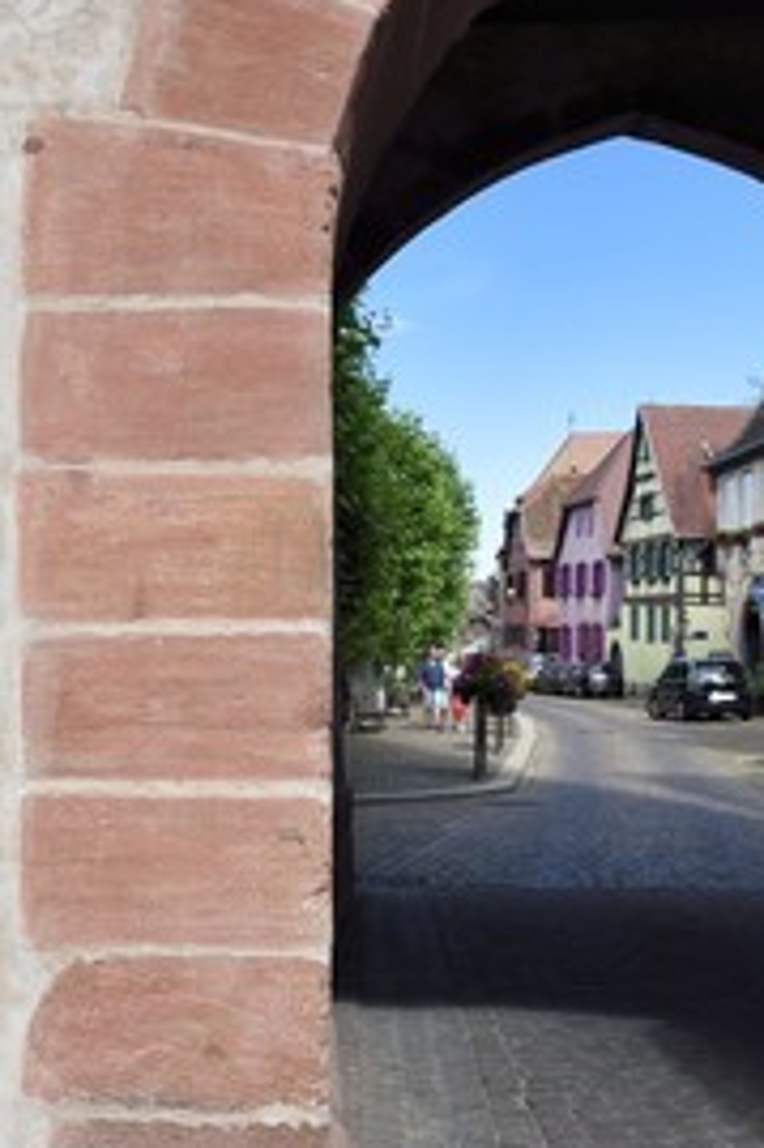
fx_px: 1594
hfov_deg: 26.7
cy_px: 576
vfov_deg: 39.6
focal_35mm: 50
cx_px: 205
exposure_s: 1/250
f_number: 9
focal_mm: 32
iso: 200
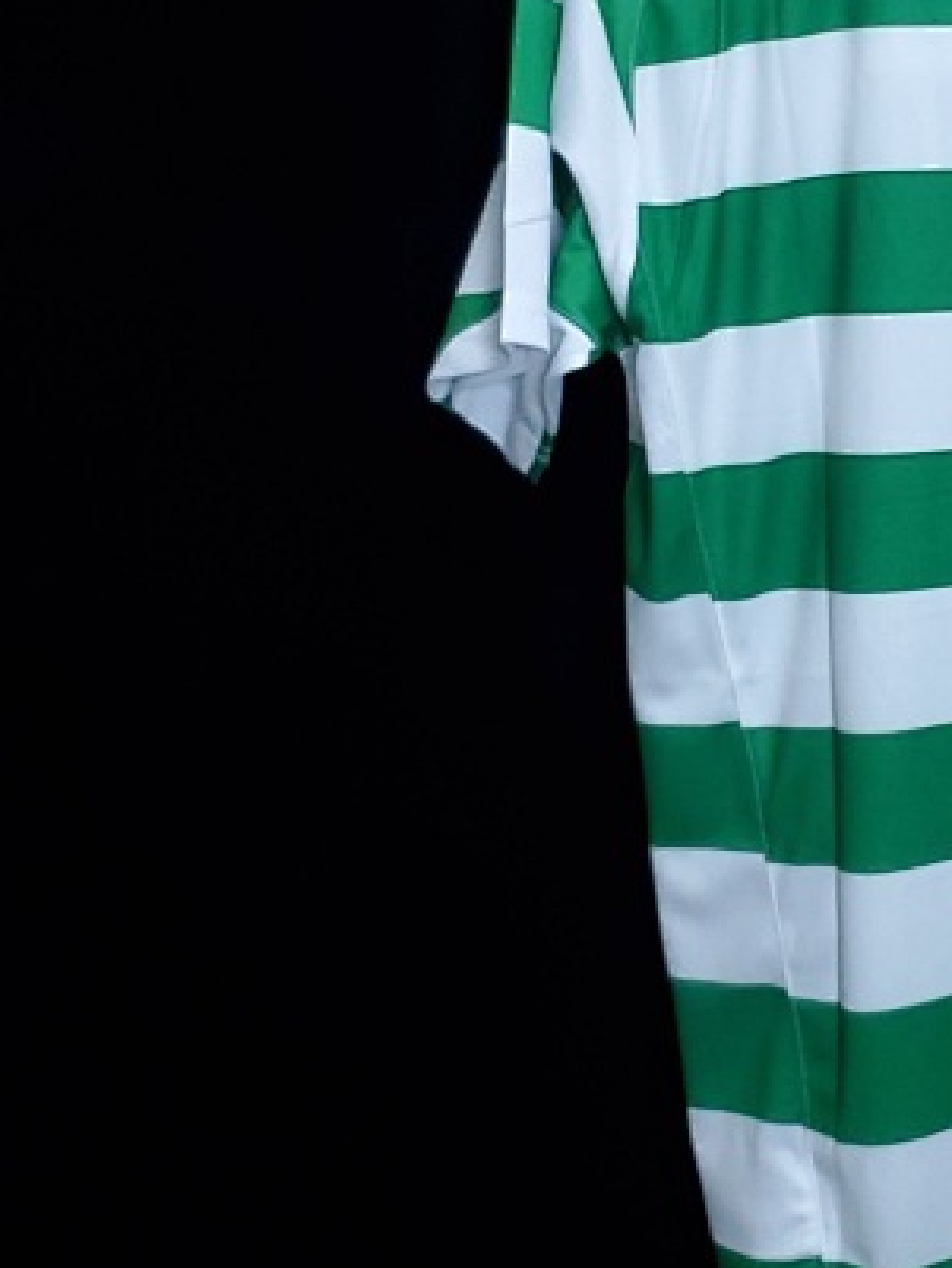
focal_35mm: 70
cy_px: 392
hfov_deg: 20.0
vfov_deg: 27.5
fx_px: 2565
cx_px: 1075
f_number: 1.5
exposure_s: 1/30
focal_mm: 4.3
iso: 200
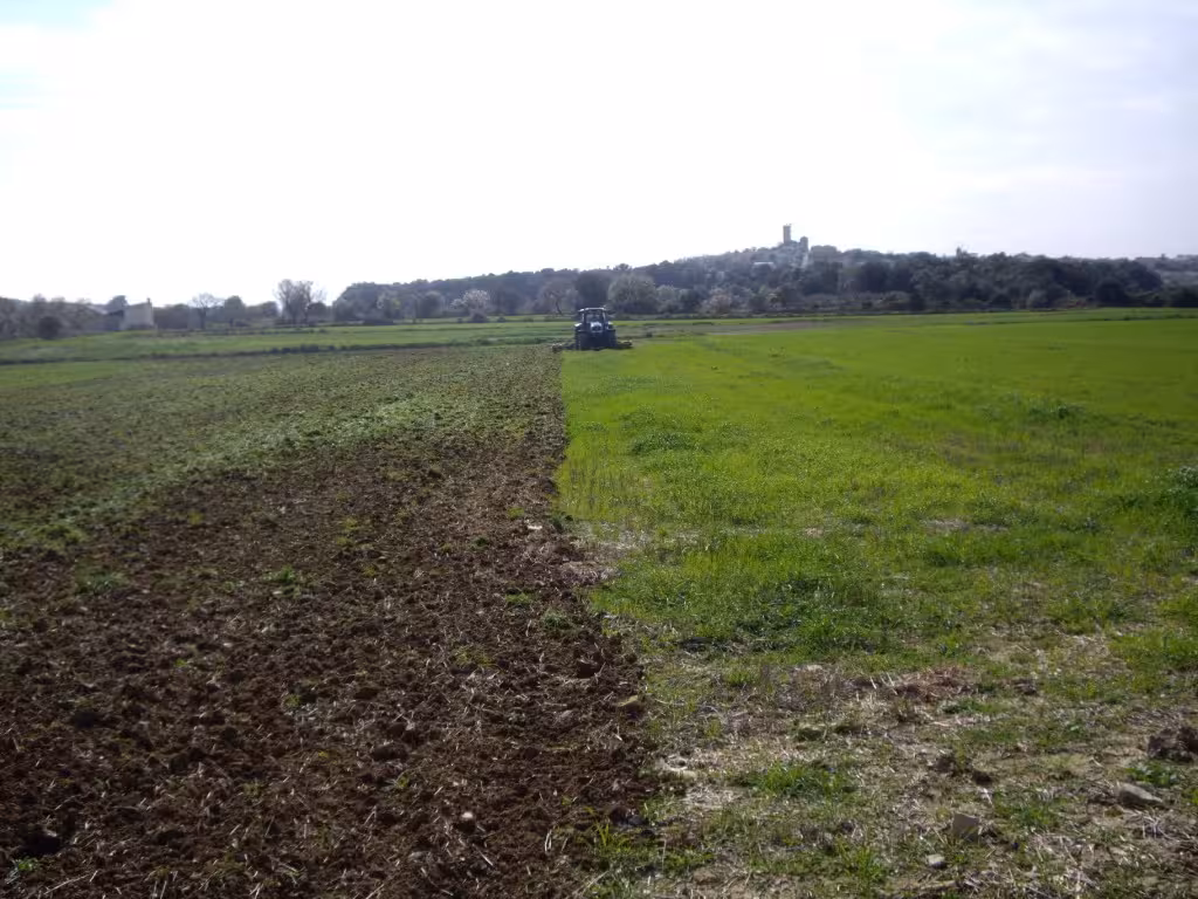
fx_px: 1315
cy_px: 450
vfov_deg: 37.7
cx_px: 599
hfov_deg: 49.0
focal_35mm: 38
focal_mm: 7.9
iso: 64
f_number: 8
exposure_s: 1/160
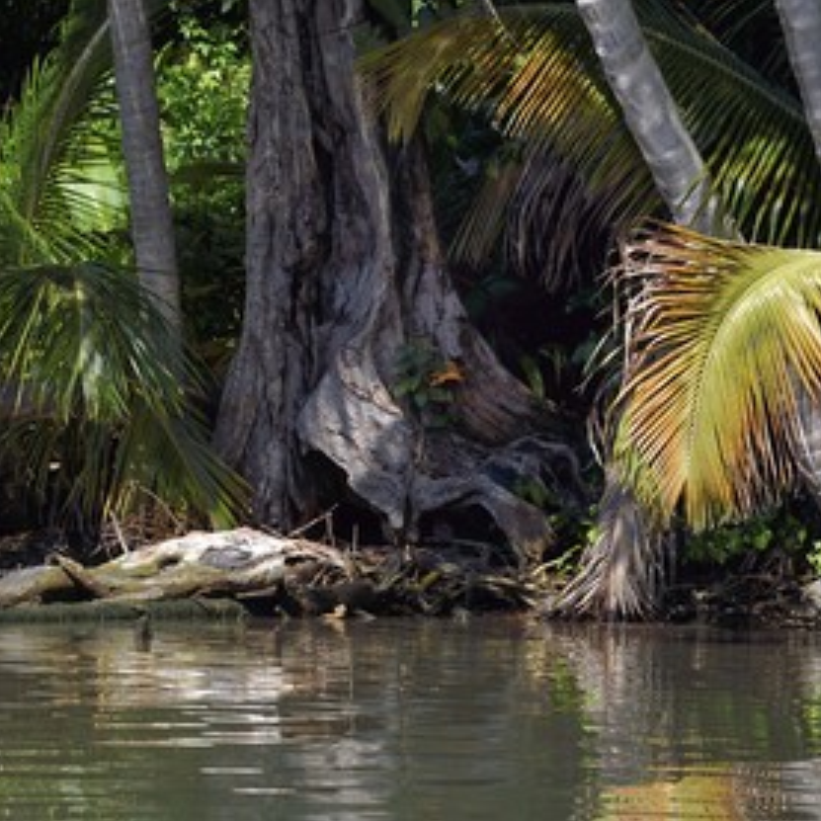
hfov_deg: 8.0
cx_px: 216
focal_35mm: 219
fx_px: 5876
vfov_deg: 8.0
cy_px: 409
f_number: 10
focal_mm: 170
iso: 200
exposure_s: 1/200
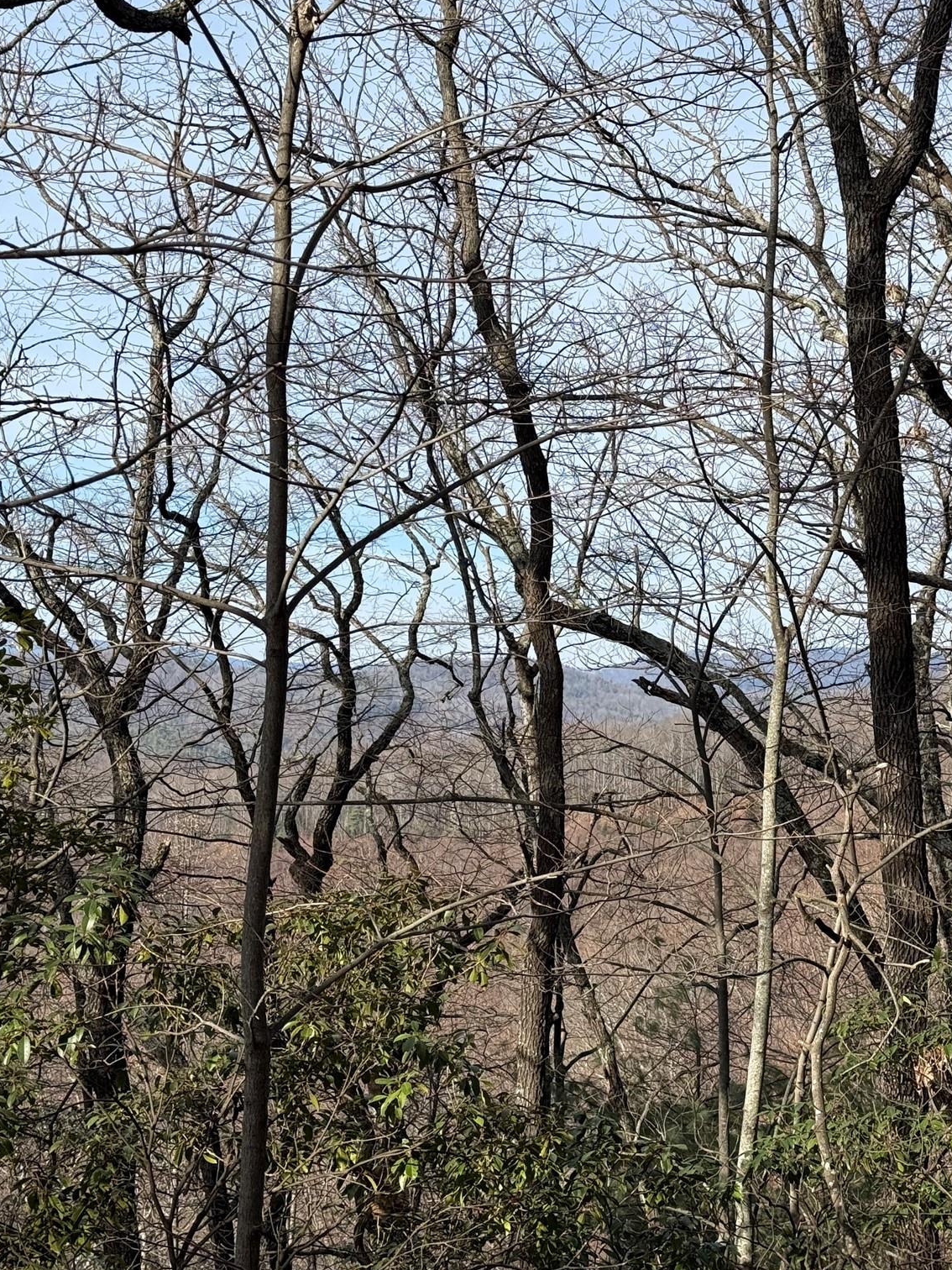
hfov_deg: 22.4
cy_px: 629
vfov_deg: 29.8
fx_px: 2383
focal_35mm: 65
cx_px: 682
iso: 64
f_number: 1.78
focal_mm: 6.76
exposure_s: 1/3534
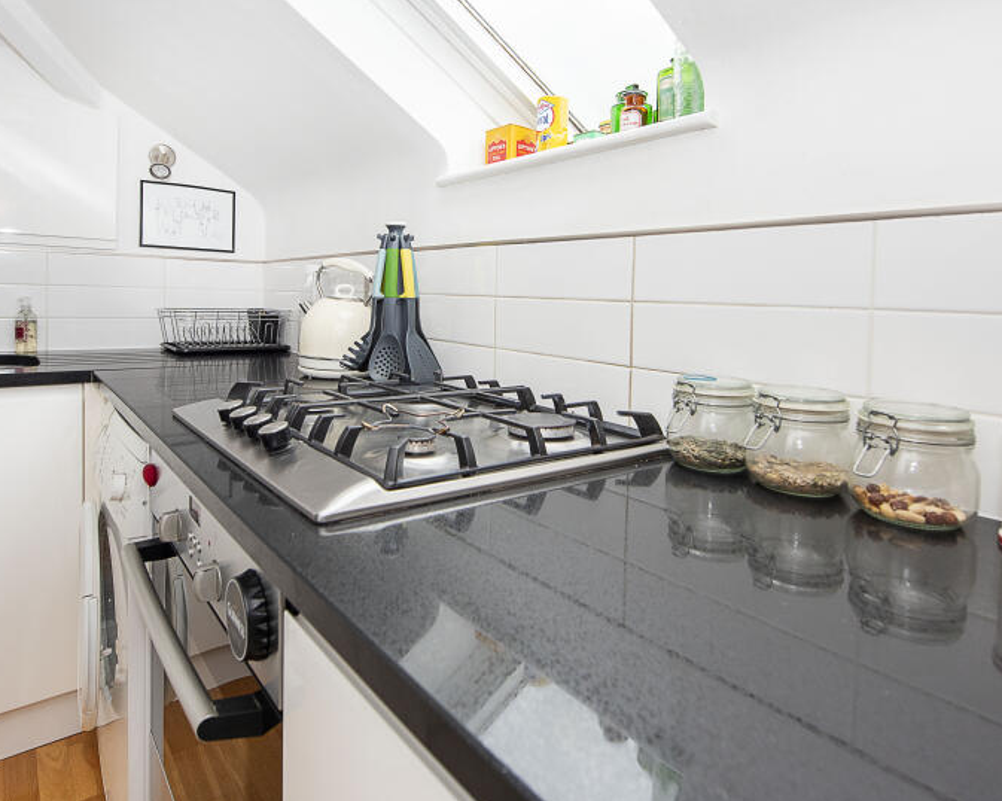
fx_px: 593
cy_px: 339
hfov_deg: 80.4
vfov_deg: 67.7
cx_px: 517
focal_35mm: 20
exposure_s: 1/60
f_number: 5.6
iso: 500
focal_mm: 14
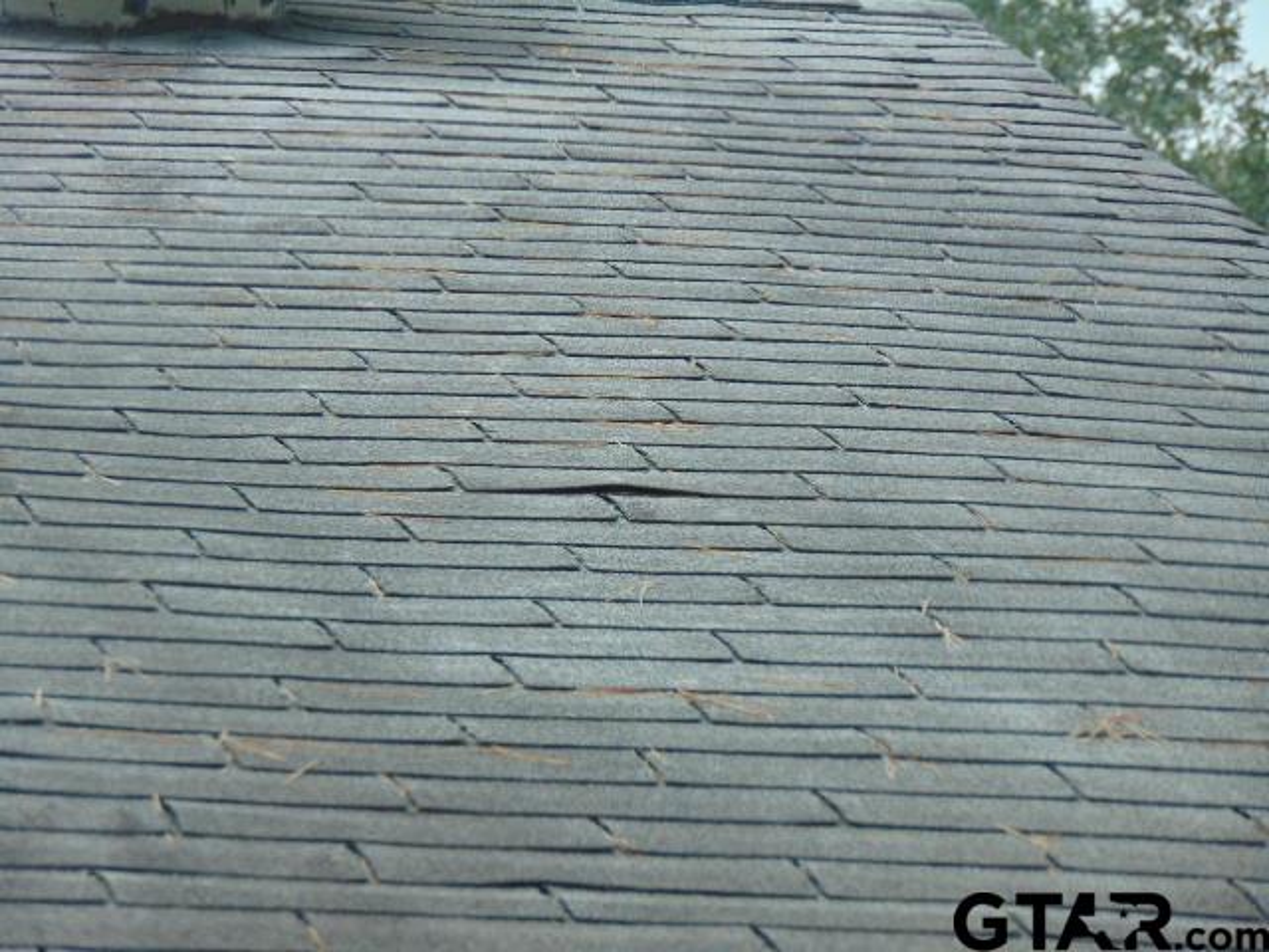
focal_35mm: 307
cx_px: 634
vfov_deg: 4.8
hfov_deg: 6.5
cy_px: 476
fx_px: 11254
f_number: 4.2
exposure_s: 1/125
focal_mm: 55.1
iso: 100
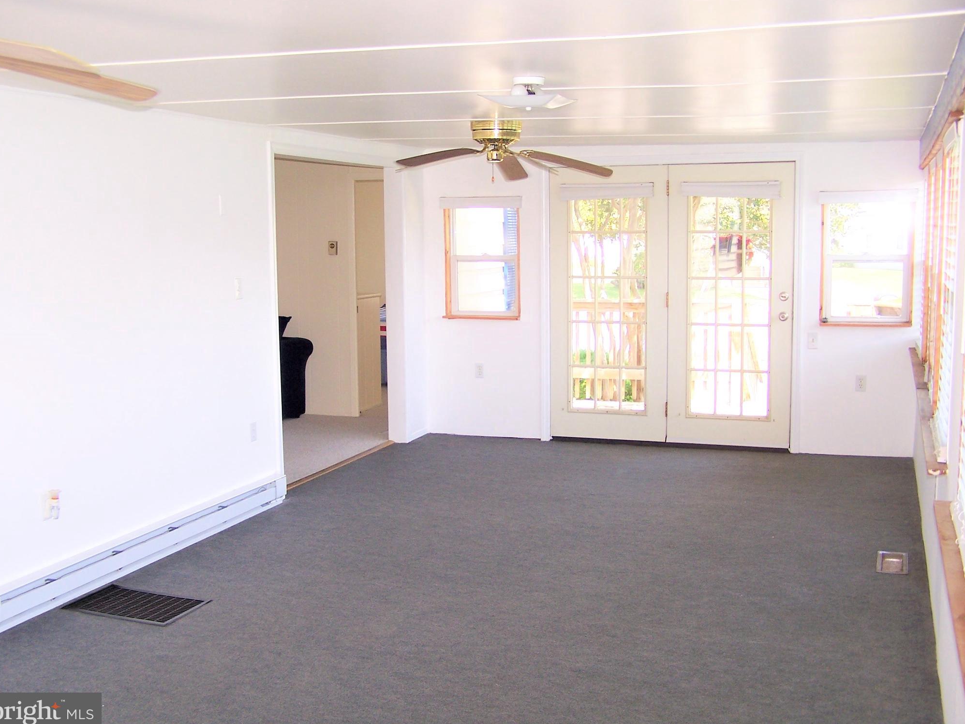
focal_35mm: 39
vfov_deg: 36.8
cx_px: 476
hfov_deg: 47.9
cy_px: 361
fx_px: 1087
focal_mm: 6.3
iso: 80
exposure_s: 1/90
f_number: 2.8
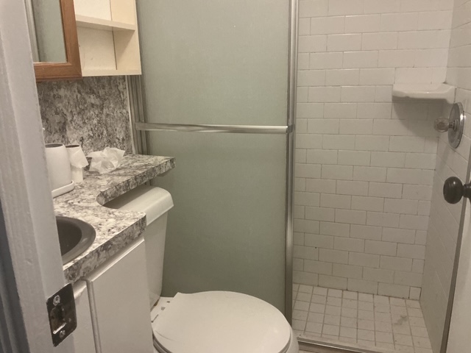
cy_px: 176
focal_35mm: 29
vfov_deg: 48.2
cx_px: 236
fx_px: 395
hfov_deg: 61.7
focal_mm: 3
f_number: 1.8
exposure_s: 1/40
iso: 200
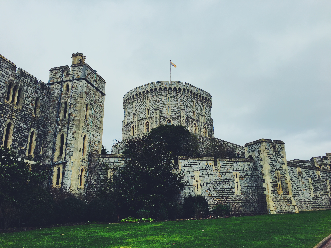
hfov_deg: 61.7
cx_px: 166
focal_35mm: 29
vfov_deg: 48.2
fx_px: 277
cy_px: 124
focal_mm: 4.15
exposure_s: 1/625
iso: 25
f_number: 2.2
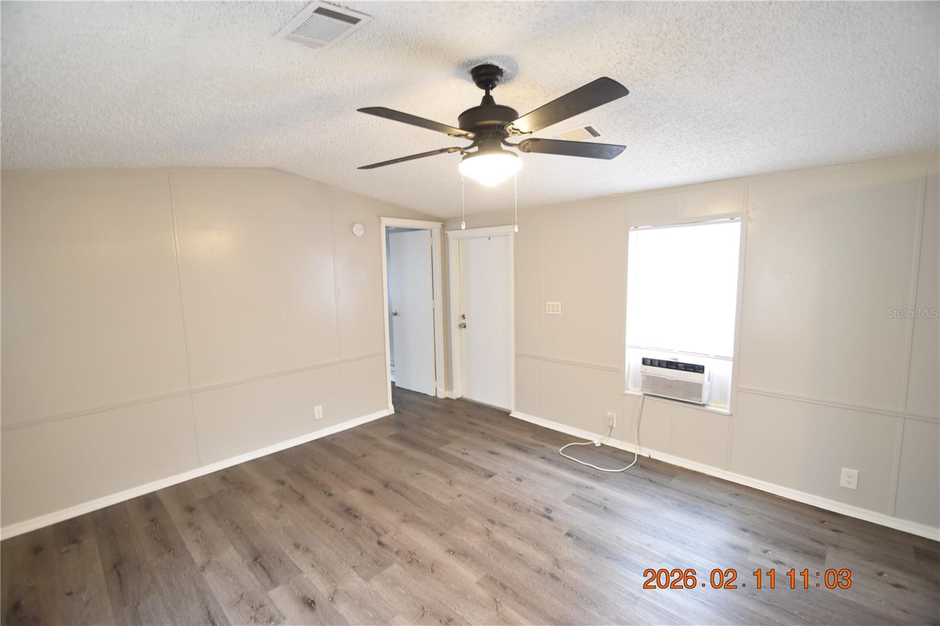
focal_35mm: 15
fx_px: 392
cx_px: 470
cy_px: 313
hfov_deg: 100.4
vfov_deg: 77.3
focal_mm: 10
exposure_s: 1/20
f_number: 3.5
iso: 800
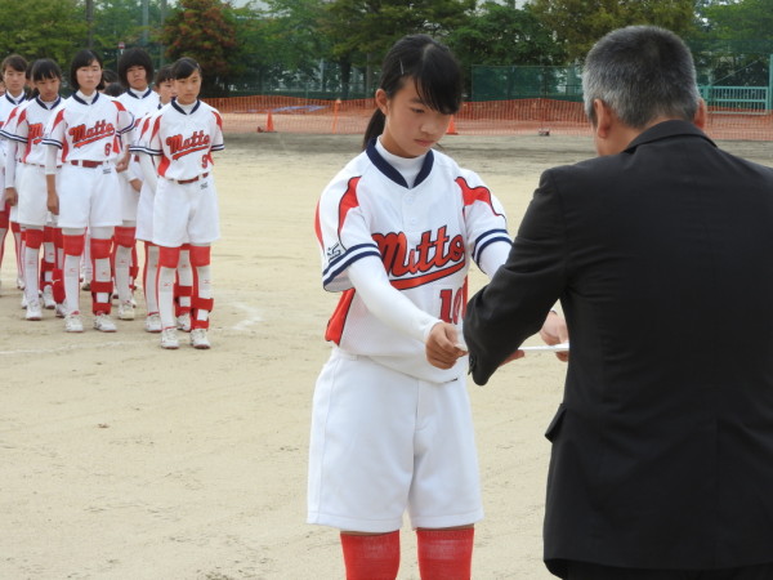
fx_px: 2345
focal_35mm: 105
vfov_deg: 14.1
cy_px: 290
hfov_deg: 18.7
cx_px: 386
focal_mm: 18.8
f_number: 4.8
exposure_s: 1/100
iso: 100
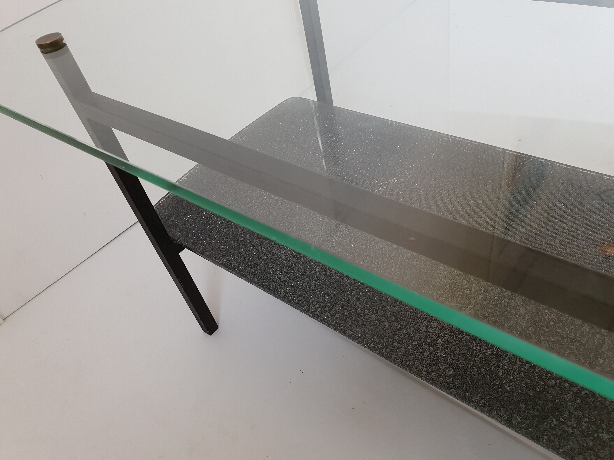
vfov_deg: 53.1
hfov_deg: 67.3
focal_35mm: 26
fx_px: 461
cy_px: 230
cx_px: 307
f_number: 2.4
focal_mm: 4.3
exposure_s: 1/50
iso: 250
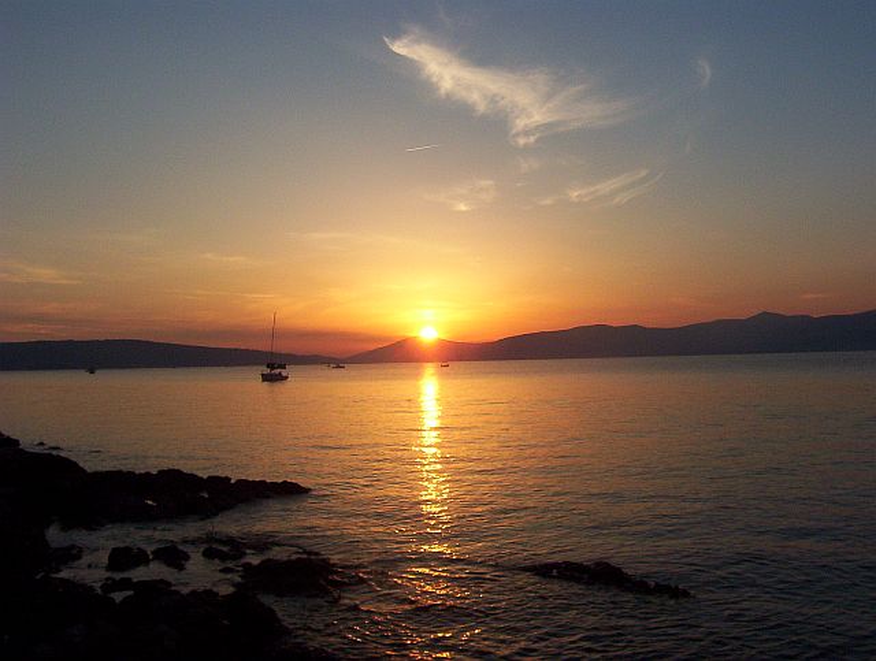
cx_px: 438
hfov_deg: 51.3
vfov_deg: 39.8
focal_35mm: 36
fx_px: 913
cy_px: 330
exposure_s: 1/633
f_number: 5.24
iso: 100
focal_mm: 5.54
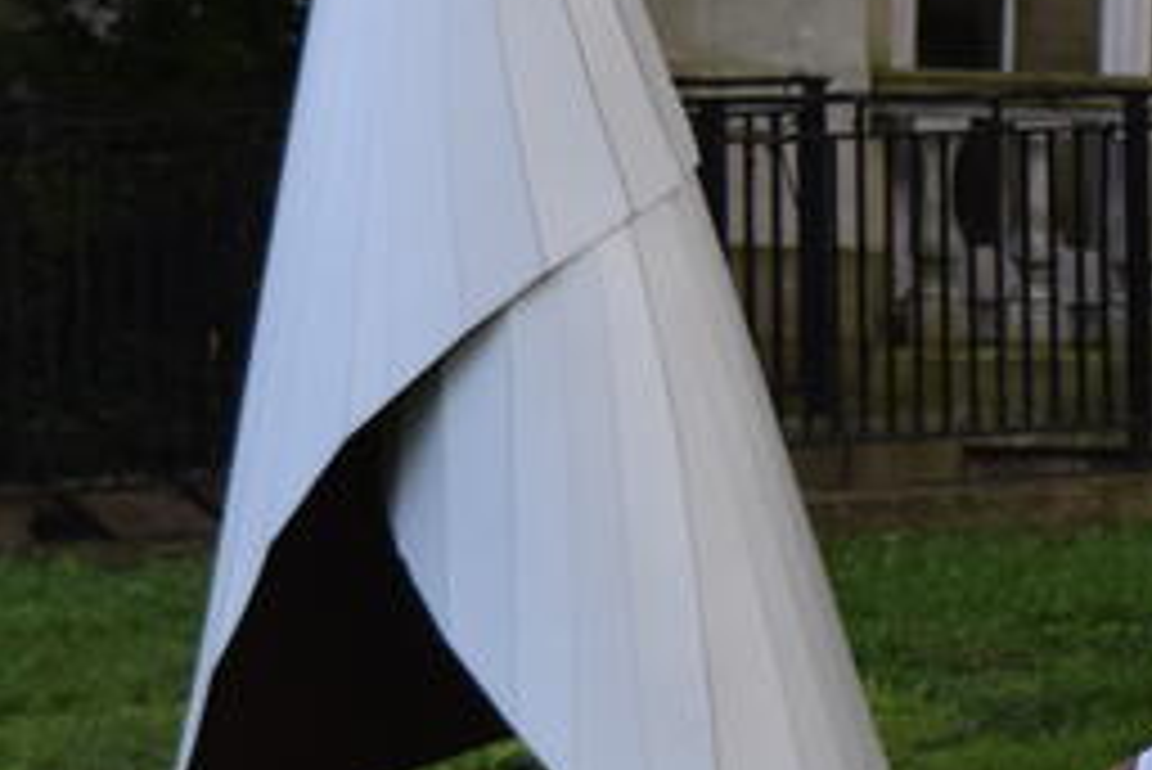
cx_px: 1440
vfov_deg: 7.2
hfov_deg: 10.6
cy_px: 342
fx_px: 6083
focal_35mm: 190
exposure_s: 1/1000
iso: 800
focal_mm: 36
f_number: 4.8
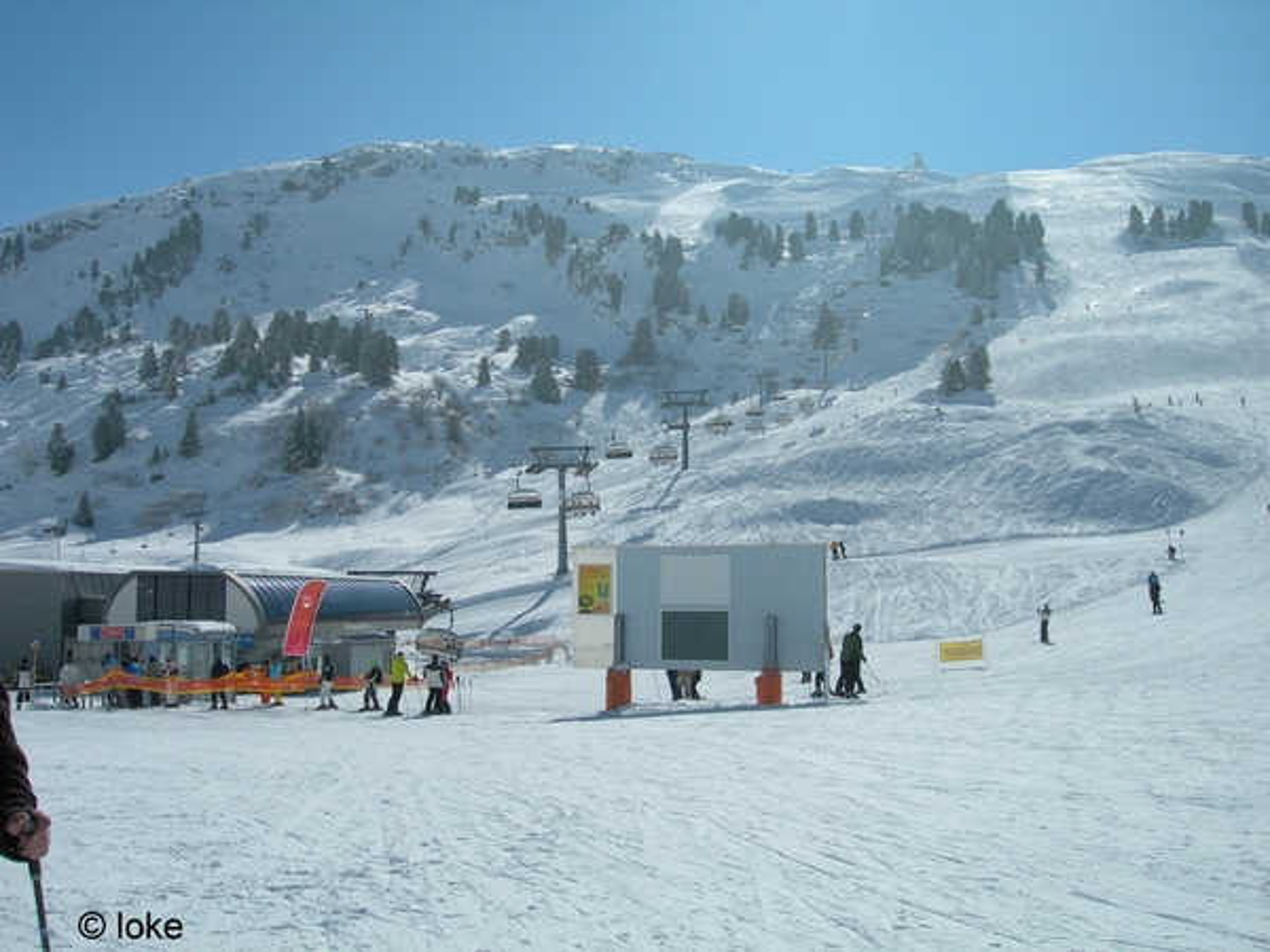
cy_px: 476
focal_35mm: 38
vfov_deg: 37.7
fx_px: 1394
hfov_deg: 49.0
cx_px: 635
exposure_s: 1/1900
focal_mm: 7.8
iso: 50
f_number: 4.8
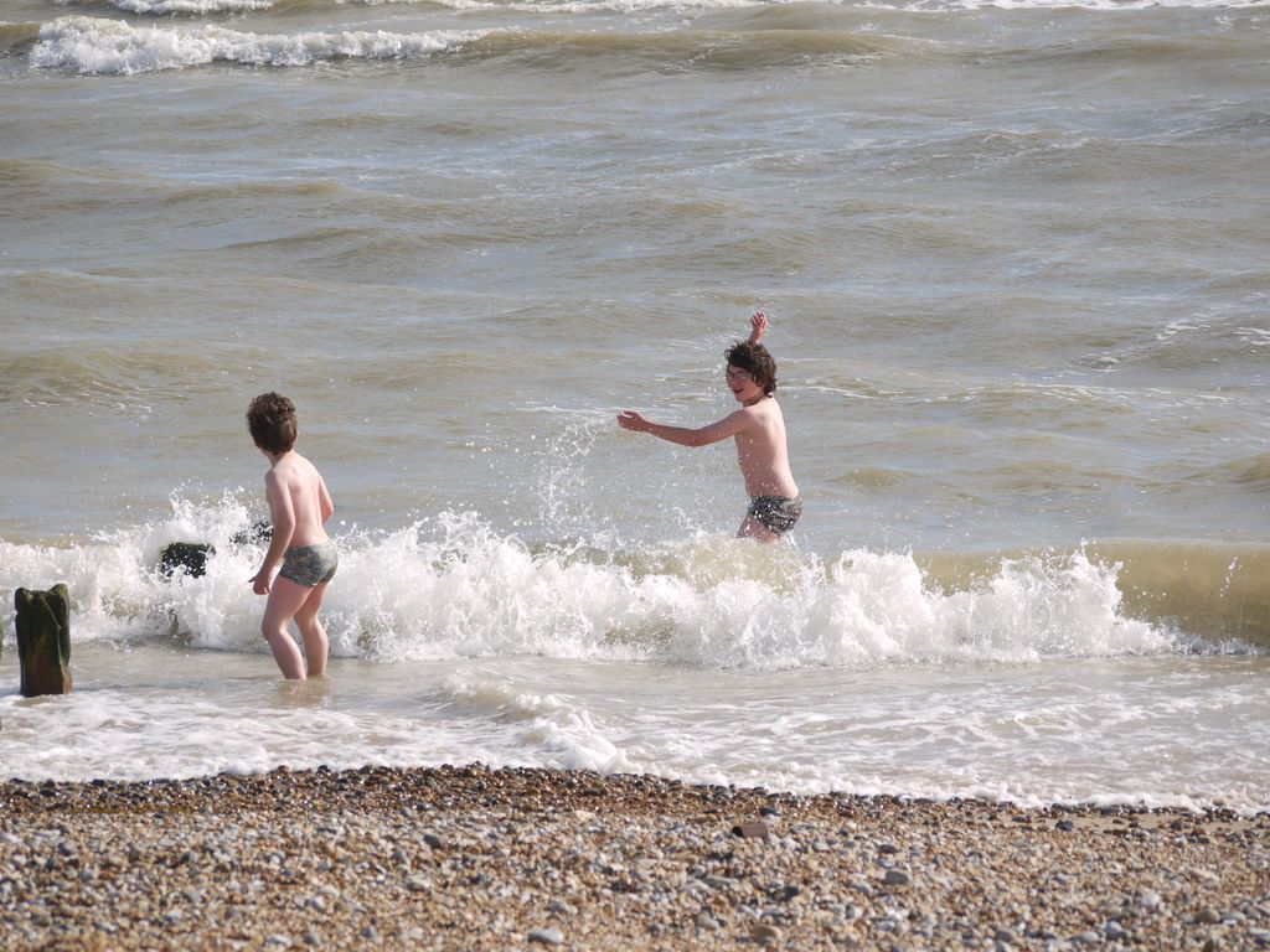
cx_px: 635
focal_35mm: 168
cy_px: 476
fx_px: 6164
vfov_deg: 8.8
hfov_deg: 11.8
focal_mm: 84
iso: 100
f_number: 6.3
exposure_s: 1/640
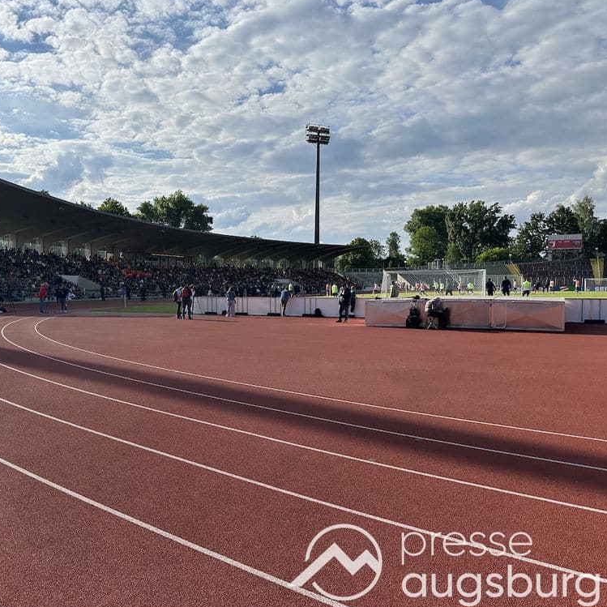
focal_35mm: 29
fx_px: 575
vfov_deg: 55.6
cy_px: 307
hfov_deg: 54.3
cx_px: 195
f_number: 1.78
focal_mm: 6.86
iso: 80
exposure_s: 1/7042
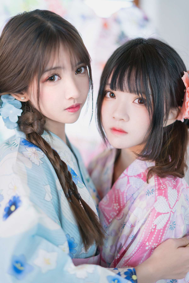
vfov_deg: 39.6
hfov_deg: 27.0
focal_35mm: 50
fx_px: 394
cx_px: 94
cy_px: 142
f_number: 1.4
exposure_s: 1/125
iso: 400
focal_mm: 50
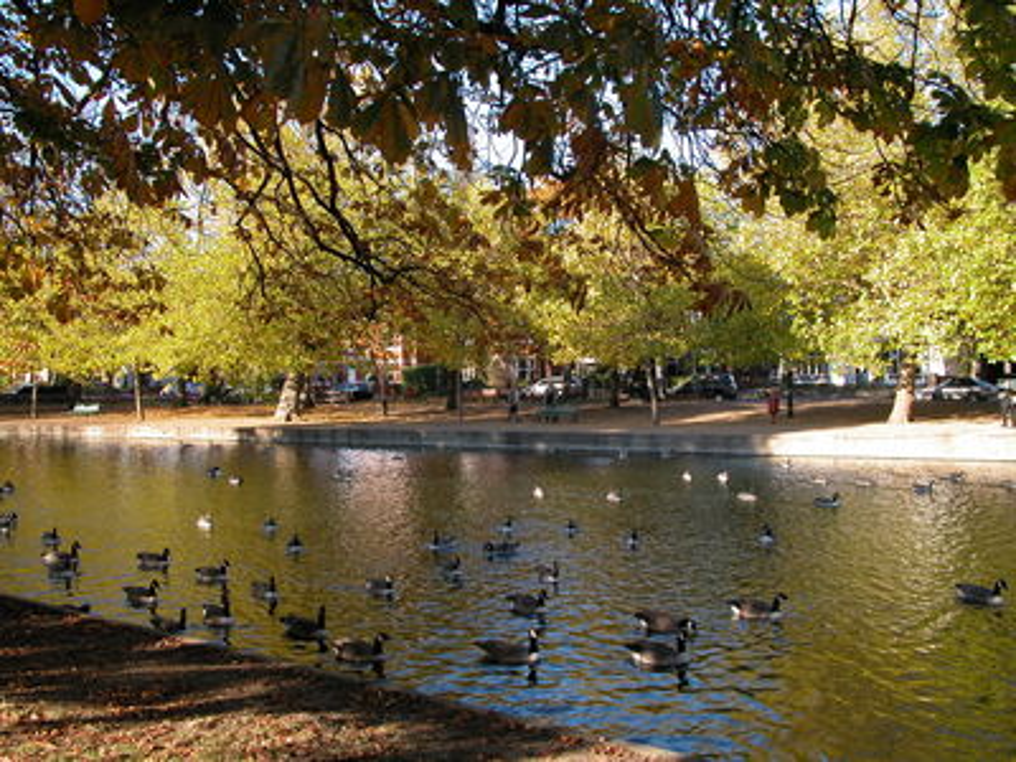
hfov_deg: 52.6
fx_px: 1027
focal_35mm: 35
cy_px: 381
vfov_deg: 40.7
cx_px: 508
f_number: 4.5
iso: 100
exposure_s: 1/124
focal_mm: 8.9
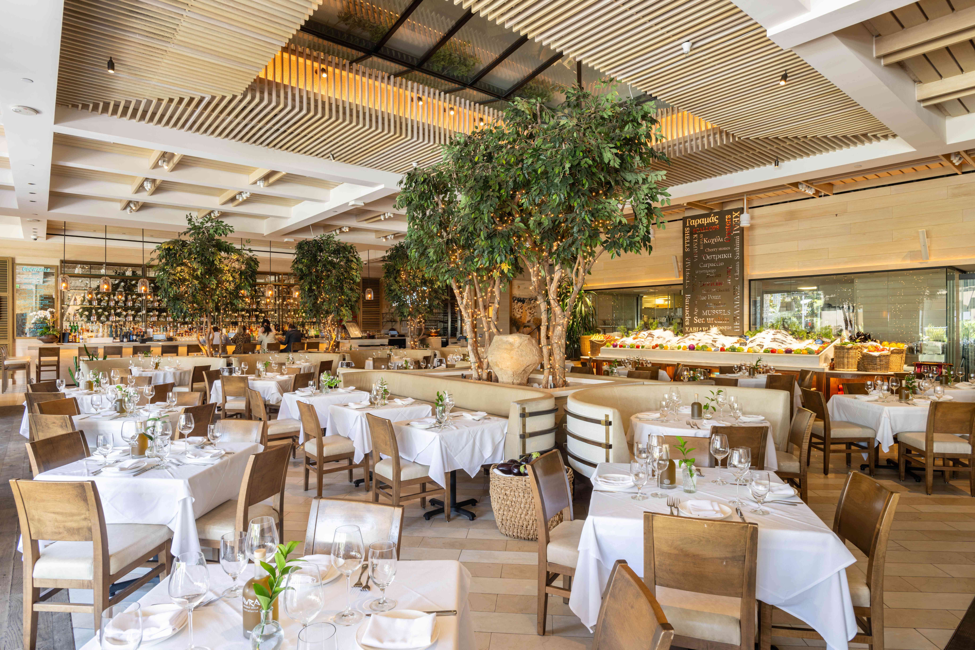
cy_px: 325
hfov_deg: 84.0
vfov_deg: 61.9
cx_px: 488
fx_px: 542
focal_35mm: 20
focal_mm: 20
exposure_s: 1.6
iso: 32
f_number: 10
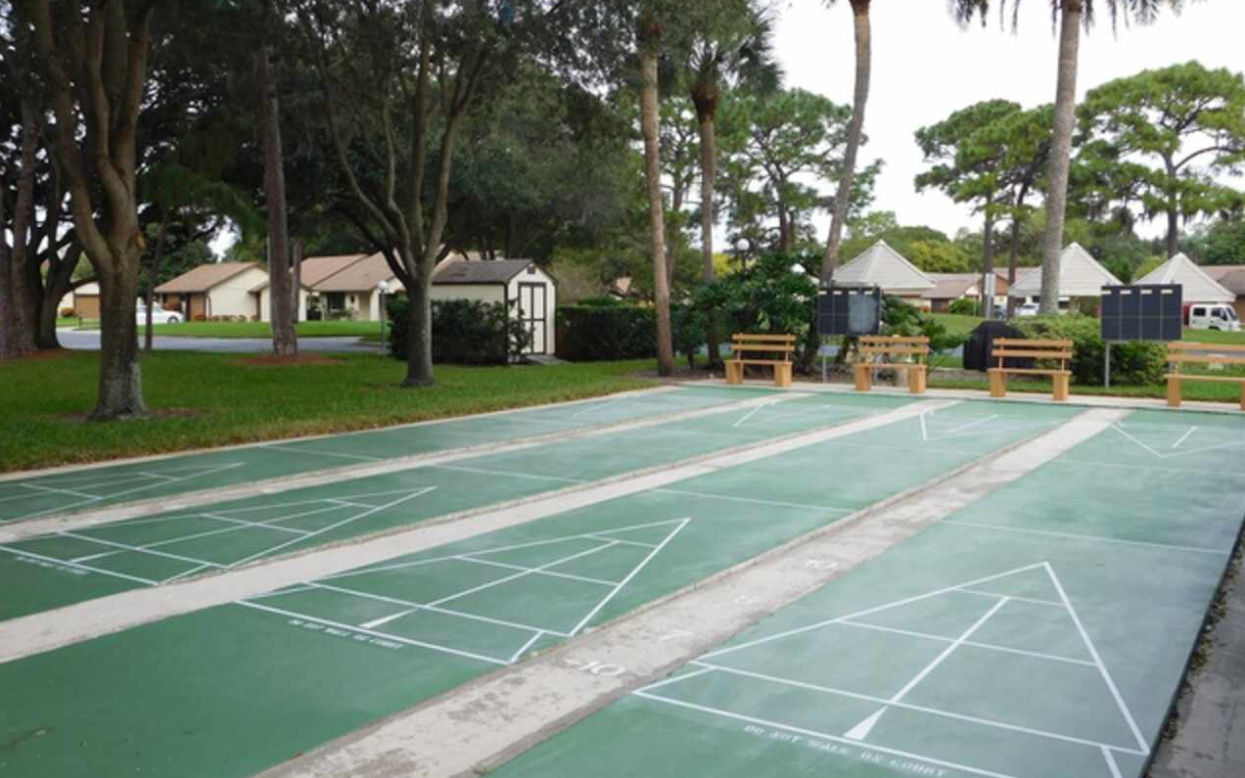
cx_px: 620
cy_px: 366
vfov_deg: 39.4
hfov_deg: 59.7
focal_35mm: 32
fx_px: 1086
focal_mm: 5.3
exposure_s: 1/250
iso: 125
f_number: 3.2
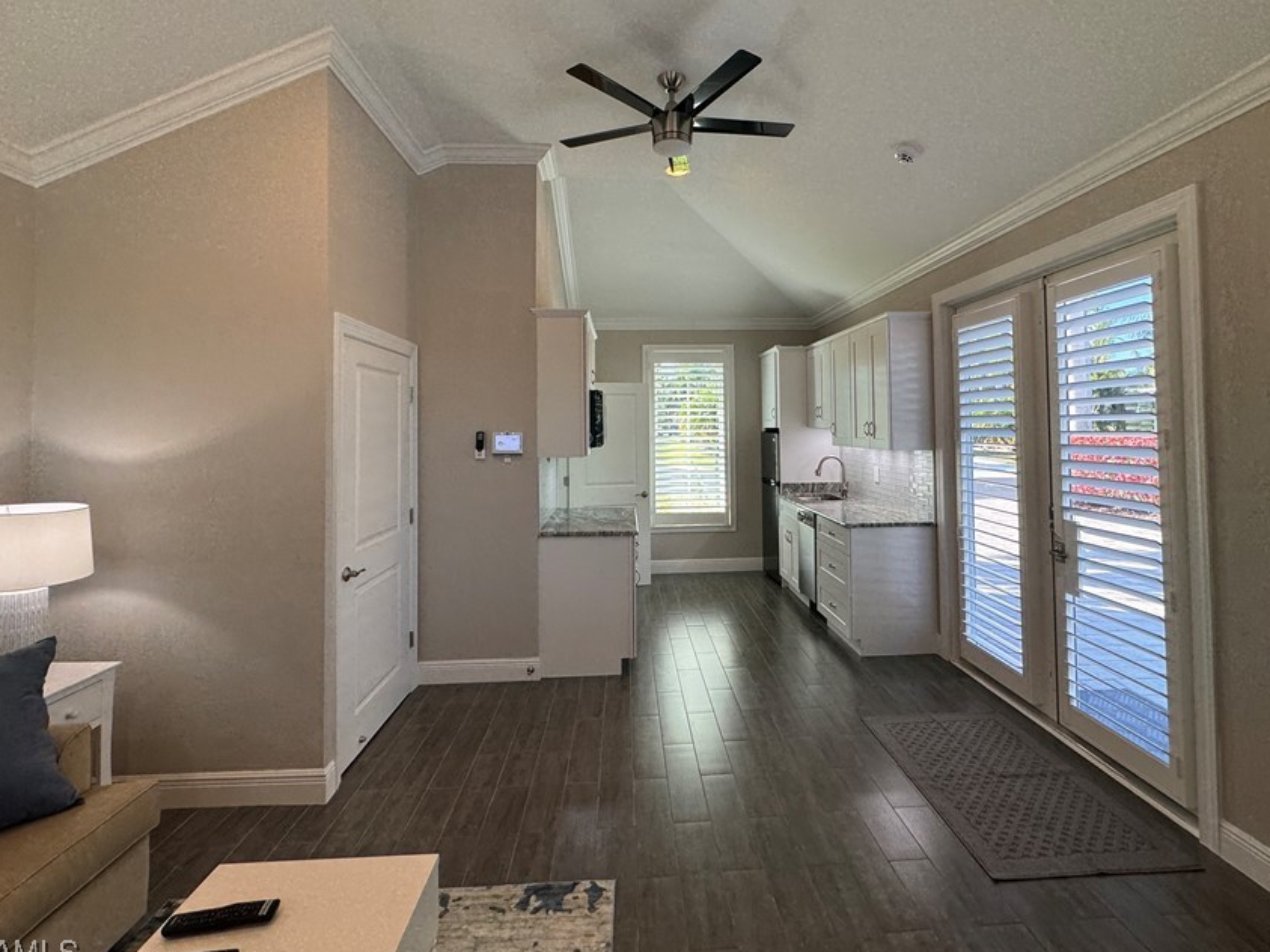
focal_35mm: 17
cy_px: 408
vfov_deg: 74.3
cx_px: 666
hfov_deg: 91.0
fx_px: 624
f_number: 2.2
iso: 100
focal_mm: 2.22
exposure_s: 1/120
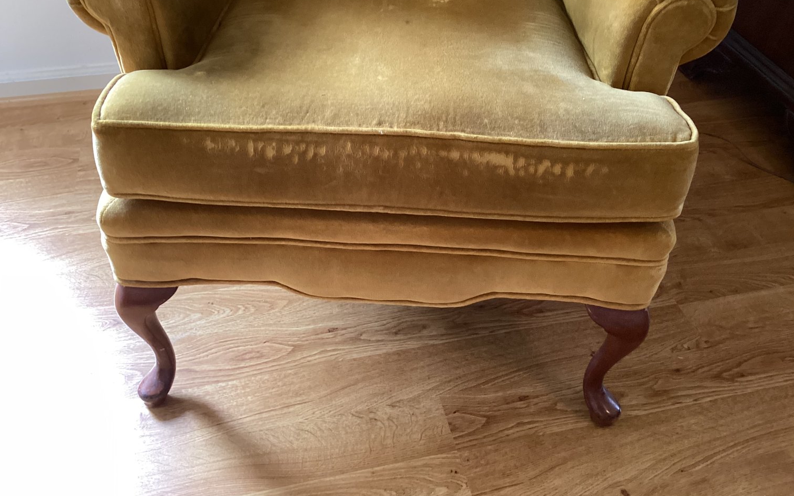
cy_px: 207
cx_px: 398
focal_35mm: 33
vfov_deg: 38.2
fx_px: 714
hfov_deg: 58.1
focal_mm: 3.3
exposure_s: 1/40
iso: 320
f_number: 2.4
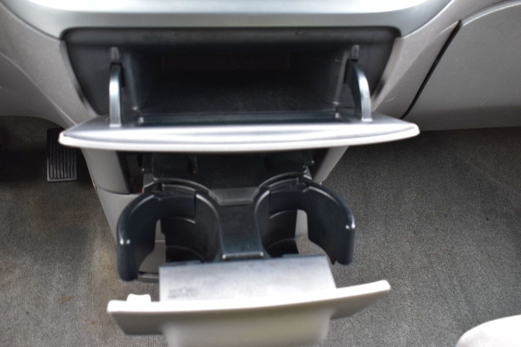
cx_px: 260
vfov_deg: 35.5
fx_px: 543
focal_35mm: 38
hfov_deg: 51.3
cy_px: 174
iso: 400
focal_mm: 25
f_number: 6.3
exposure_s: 1/20
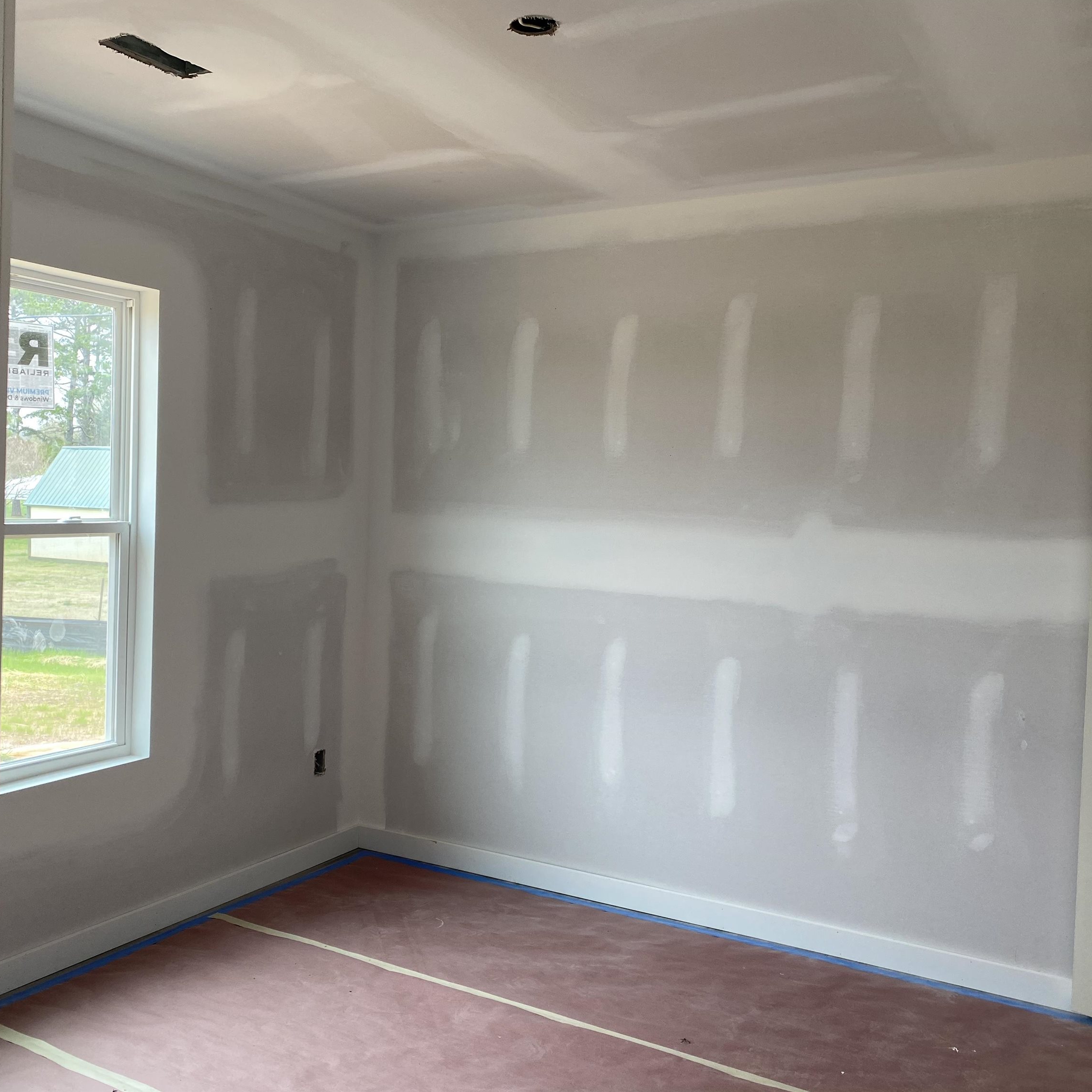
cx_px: 525
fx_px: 1106
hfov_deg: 52.5
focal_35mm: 31
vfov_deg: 52.5
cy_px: 540
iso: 80
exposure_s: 1/122
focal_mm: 4.25
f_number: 1.8
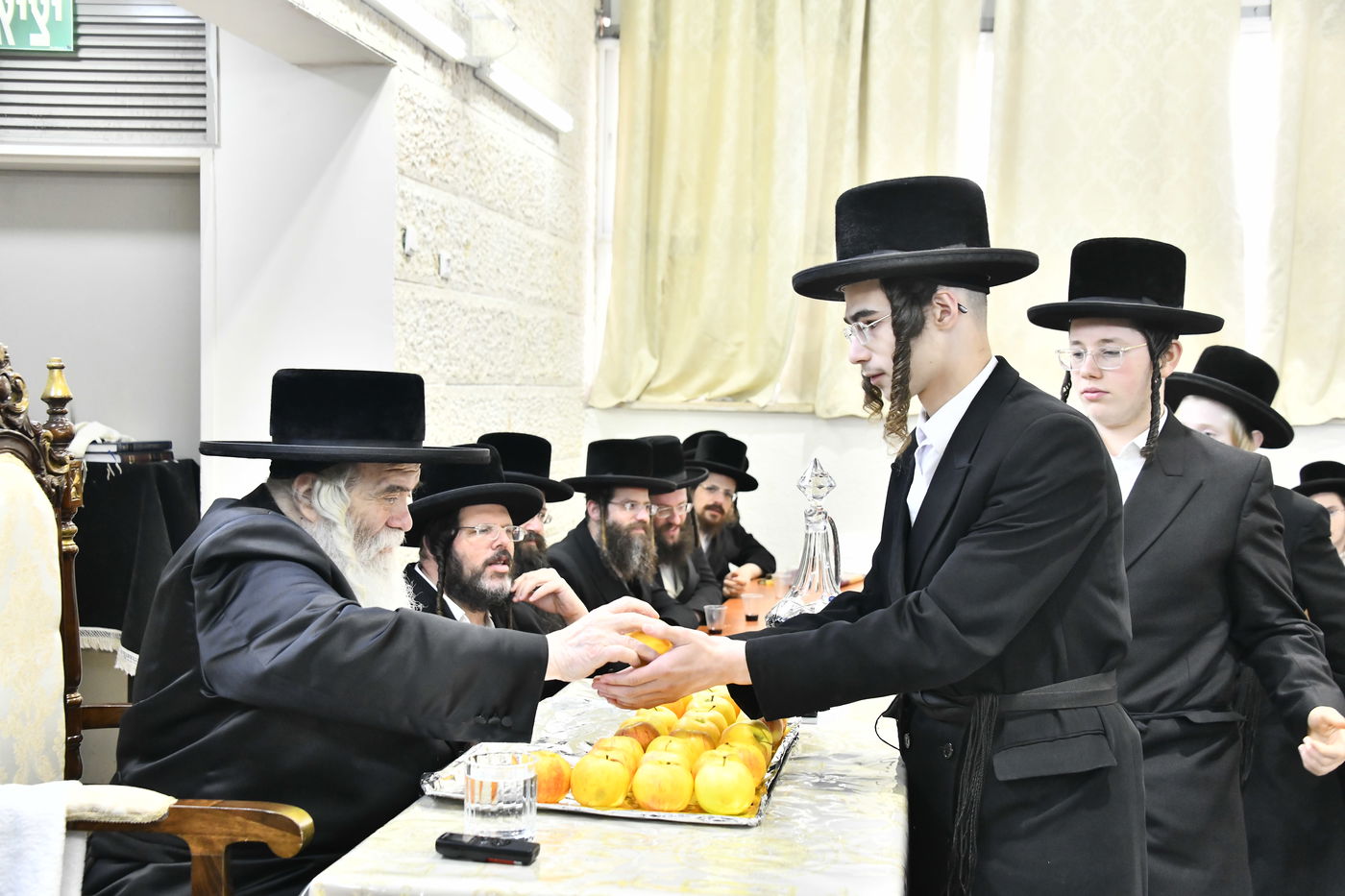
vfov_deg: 30.5
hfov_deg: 44.5
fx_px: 1644
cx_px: 672
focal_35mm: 44
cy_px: 448
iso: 2000
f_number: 5.6
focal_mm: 44
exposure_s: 1/200
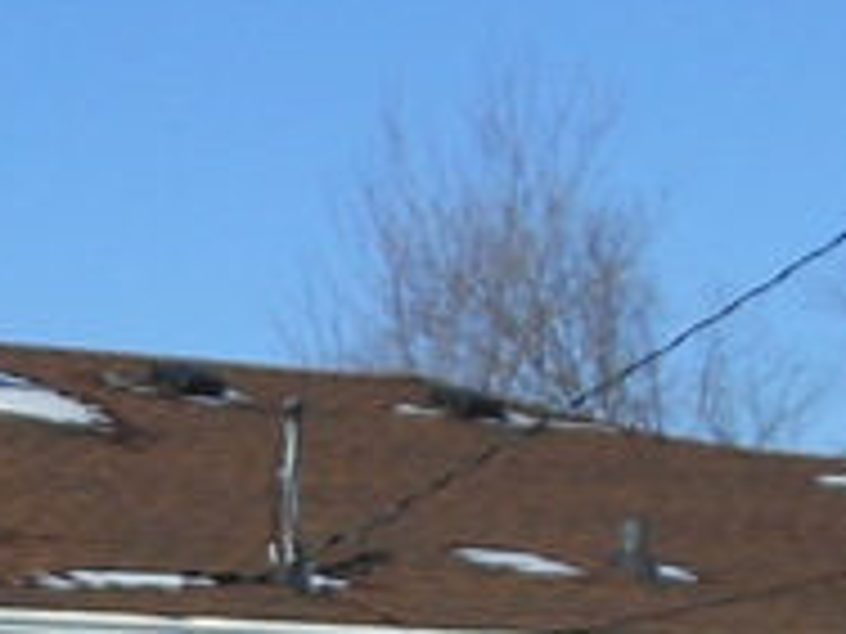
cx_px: -1462
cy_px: 800
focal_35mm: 191
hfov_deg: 8.9
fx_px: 4668
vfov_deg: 7.7
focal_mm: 4.5
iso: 80
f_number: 3.2
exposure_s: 1/2000
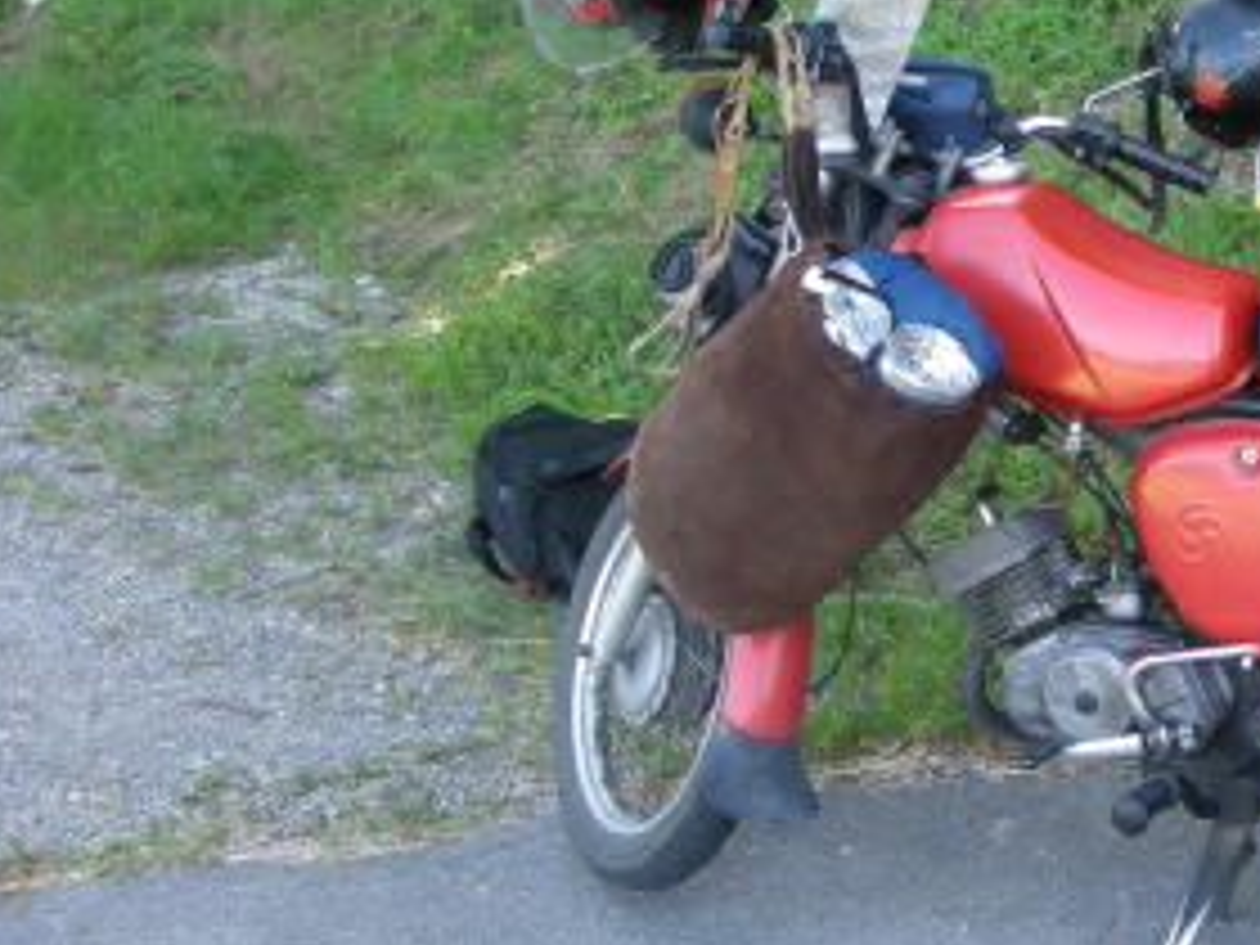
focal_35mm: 71
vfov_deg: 20.7
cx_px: 1235
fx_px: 2584
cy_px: 335
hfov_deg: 26.1
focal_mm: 5.7
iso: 68
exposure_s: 1/51.2
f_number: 2.8
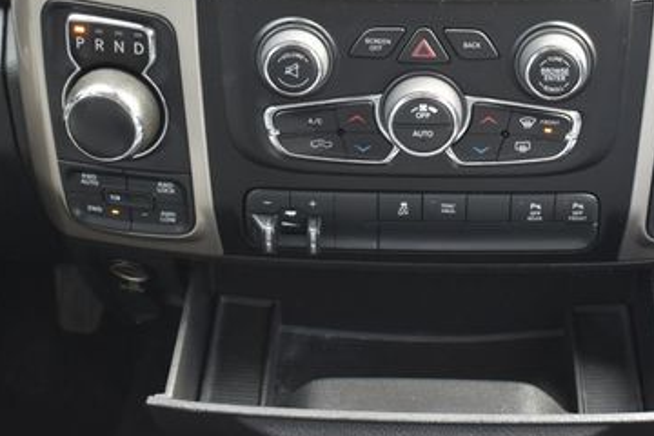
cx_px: 427
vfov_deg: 17.0
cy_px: 113
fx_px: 1453
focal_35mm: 80
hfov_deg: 25.3
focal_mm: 30
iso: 640
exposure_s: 1/30
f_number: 4.2
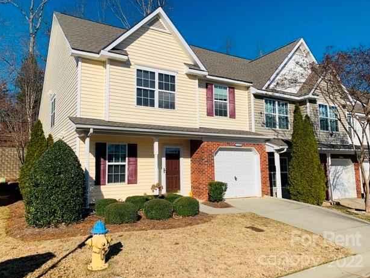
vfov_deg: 51.4
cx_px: 178
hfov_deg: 65.3
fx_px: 289
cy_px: 141
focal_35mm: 27
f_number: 1.8
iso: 25
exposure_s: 1/4902
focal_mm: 4.25
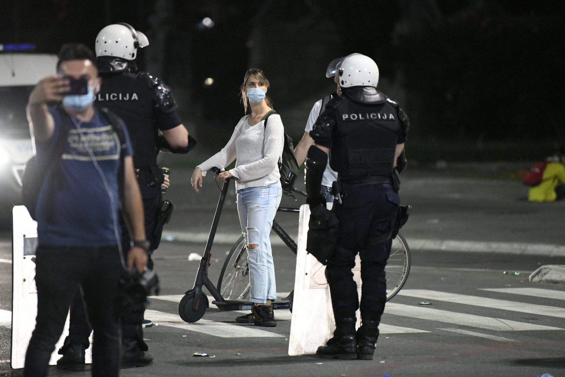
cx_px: 282
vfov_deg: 6.9
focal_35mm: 200
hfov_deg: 10.3
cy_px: 188
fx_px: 3139
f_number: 2.8
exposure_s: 1/320
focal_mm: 200
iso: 16000
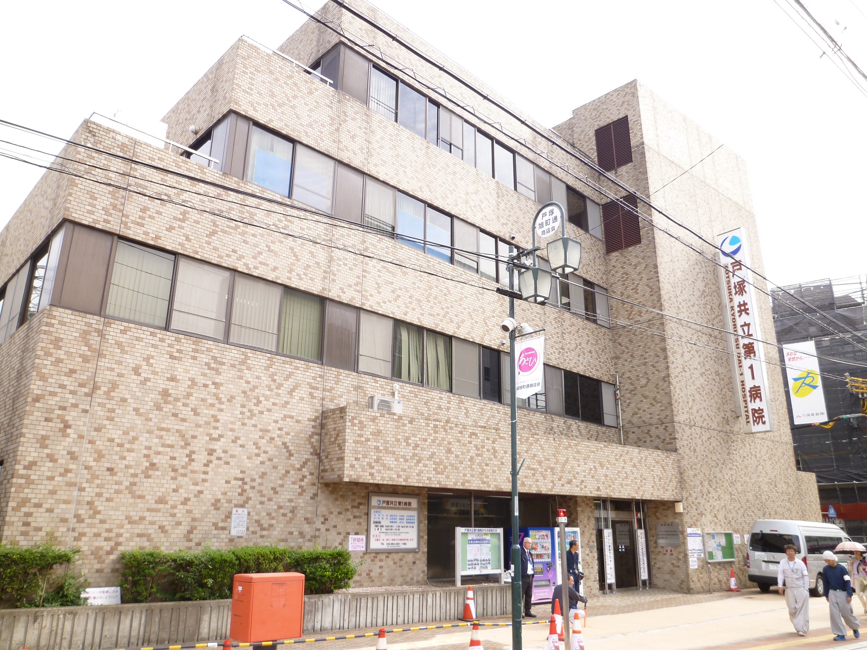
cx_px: 434
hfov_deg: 69.4
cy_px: 325
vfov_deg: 54.9
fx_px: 626
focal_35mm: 25
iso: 80
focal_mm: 4.5
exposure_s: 1/125
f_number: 4
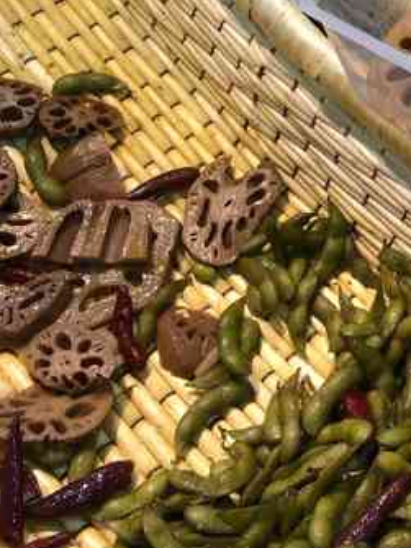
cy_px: -130
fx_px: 1236
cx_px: 547
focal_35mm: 78
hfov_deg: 17.6
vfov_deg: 22.8
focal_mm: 4
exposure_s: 1/50
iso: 20
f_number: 1.8
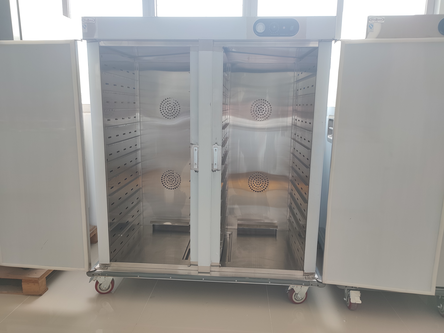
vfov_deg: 54.9
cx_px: 222
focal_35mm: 25
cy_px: 166
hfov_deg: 69.4
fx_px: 321
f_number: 1.75
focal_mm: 5.96
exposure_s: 1/33
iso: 56
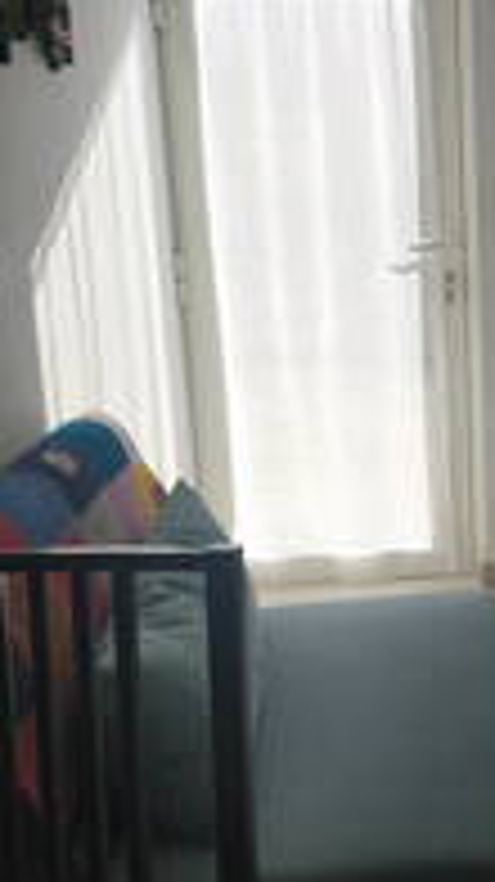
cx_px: 558
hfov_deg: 23.2
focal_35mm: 48
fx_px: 1122
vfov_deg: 42.9
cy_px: 423
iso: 250
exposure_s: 1/1138
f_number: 1.9
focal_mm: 3.94
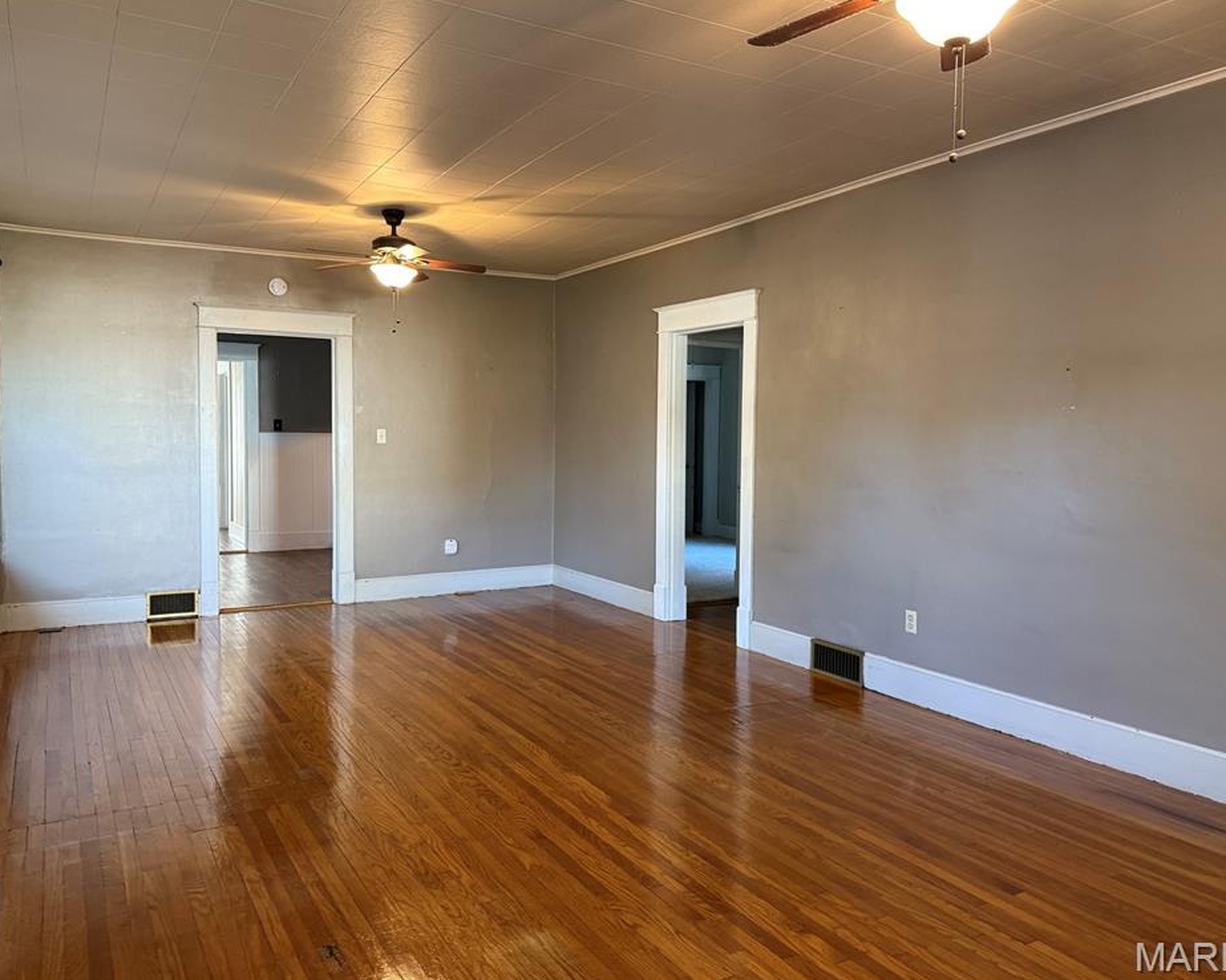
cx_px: 588
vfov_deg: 54.9
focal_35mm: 26
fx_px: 943
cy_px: 475
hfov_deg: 66.0
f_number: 1.78
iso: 320
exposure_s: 1/60
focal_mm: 6.76
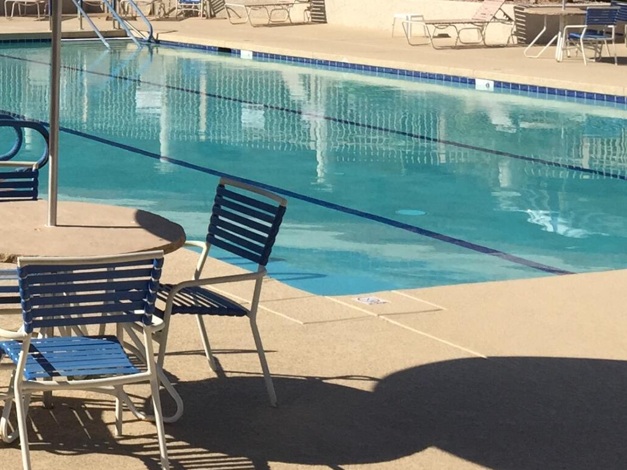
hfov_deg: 21.4
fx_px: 1540
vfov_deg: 17.0
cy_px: -10
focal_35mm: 85
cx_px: -122
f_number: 2.2
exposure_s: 1/2326
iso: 32
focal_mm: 4.15
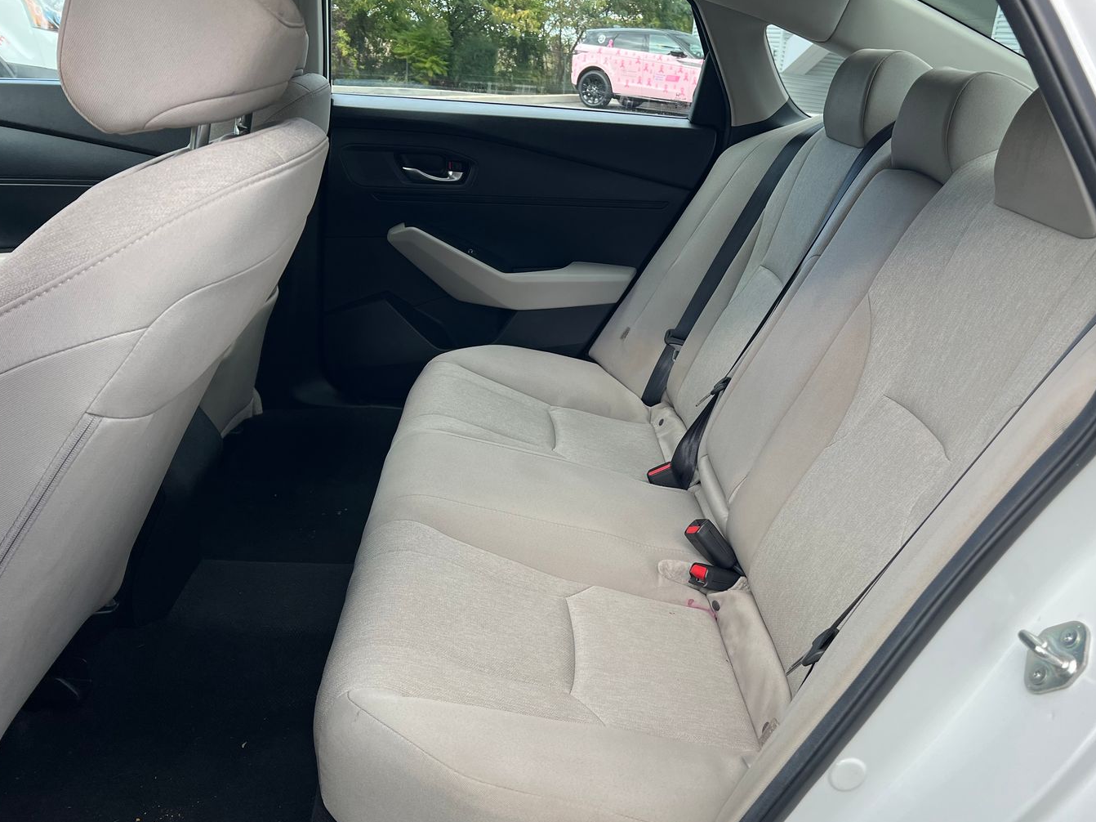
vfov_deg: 45.2
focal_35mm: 31
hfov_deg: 58.0
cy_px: 488
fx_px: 981
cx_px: 642
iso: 50
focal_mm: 5.7
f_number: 1.5
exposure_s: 1/607
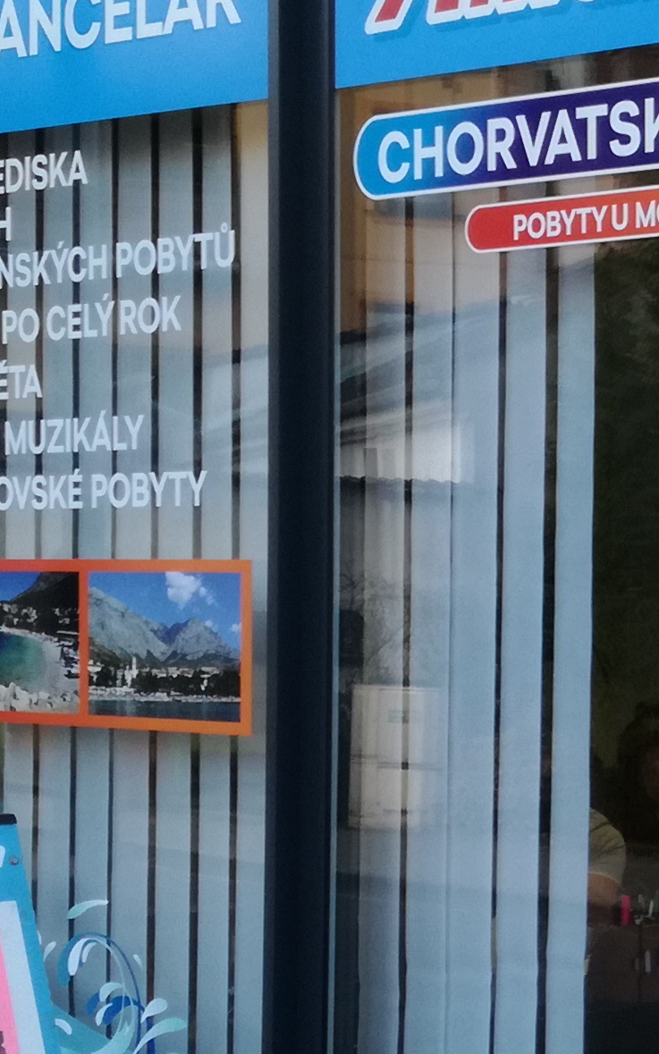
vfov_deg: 20.5
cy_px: 760
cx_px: 1052
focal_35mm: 101
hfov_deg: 12.2
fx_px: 2902
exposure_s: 1/116
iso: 50
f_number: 2
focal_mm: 3.79
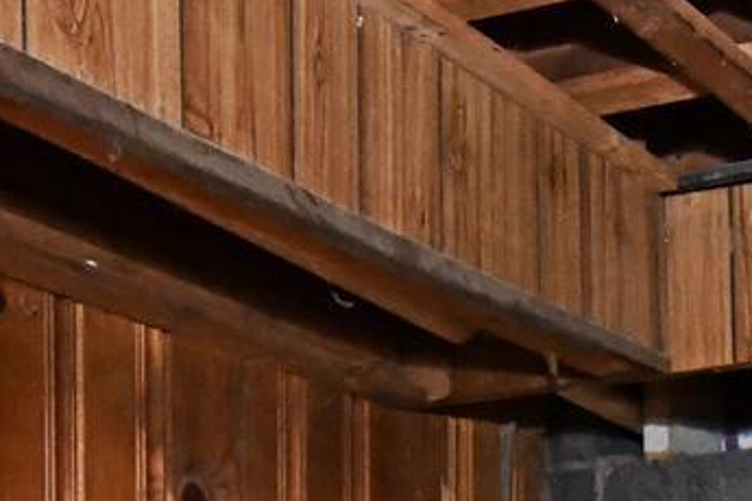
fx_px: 1859
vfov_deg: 13.8
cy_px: 875
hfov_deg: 22.1
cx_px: 745
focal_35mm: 89
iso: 5000
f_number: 4.5
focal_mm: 10
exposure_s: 1/125
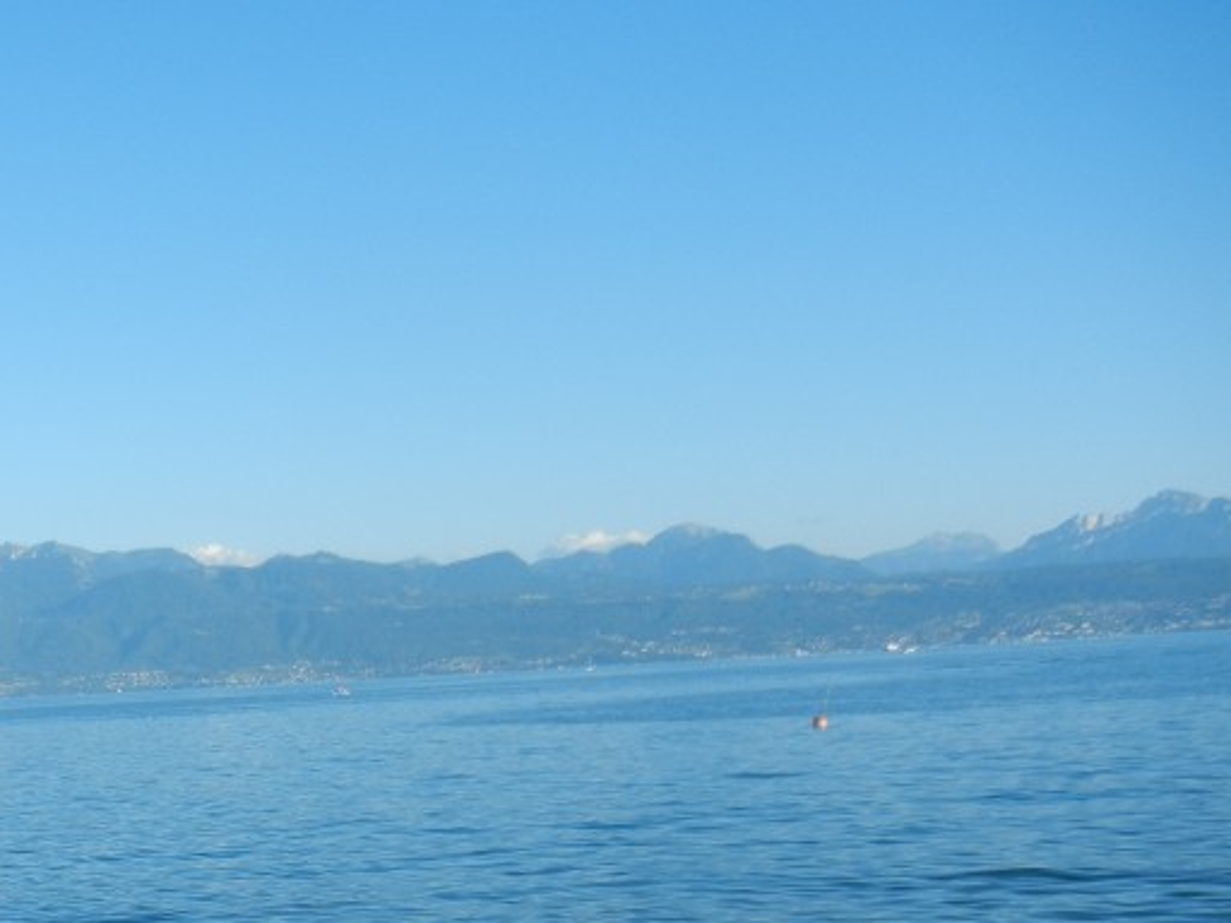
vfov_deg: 23.7
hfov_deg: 30.4
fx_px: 2134
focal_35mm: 60
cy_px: 846
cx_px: 58
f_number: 7
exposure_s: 1/272
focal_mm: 5.4
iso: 160
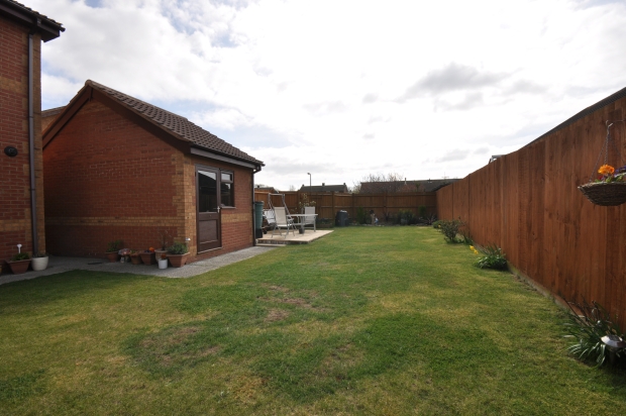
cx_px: 313
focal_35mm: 15
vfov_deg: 77.2
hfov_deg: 100.4
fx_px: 261
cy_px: 208
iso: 200
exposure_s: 1/250
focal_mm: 10
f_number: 11
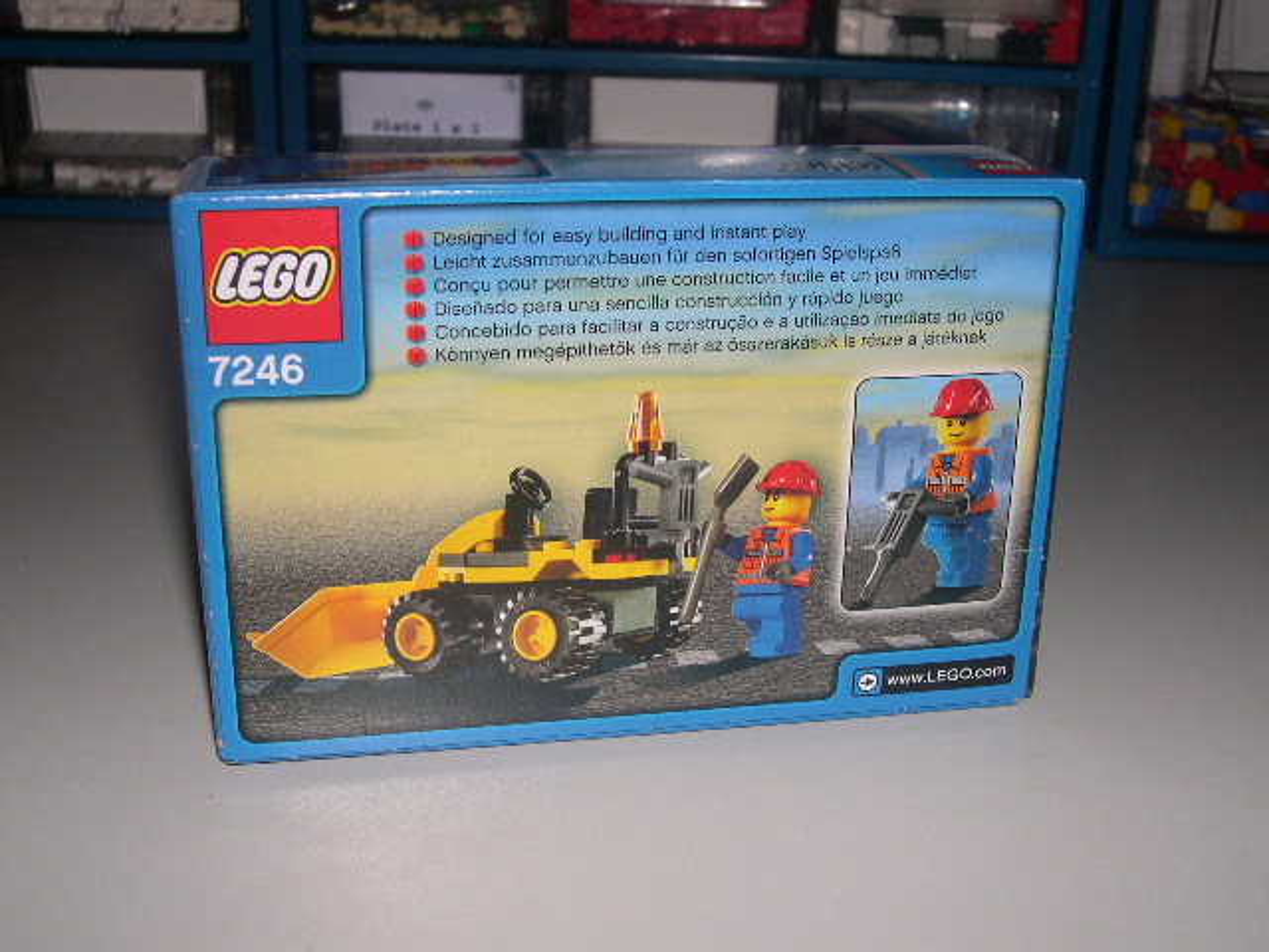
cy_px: 476
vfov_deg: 34.3
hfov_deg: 44.8
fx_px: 1540
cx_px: 634
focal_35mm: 42
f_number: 8
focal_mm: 9
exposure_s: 1/60
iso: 100
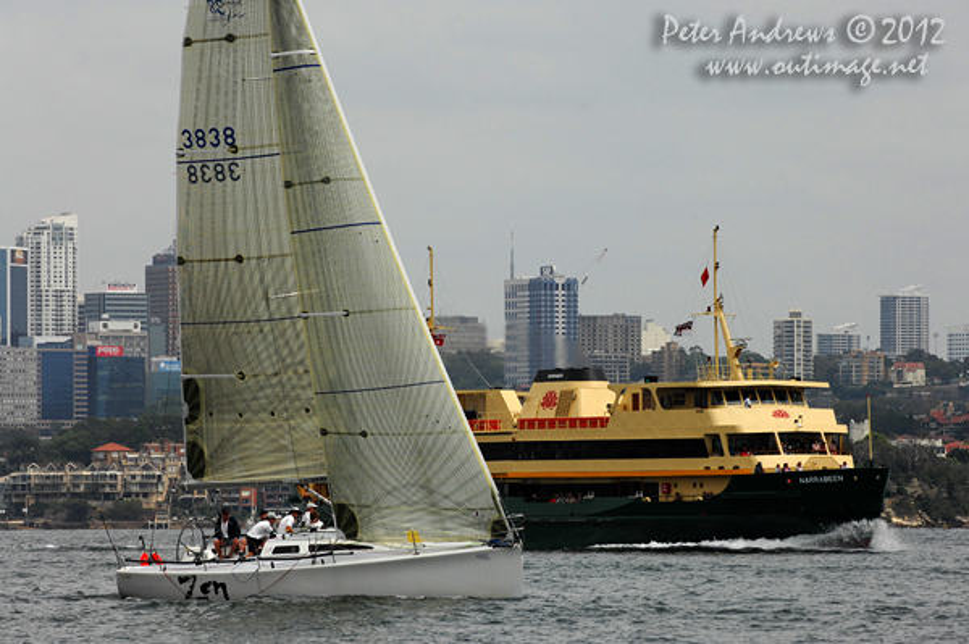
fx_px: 8068
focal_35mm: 300
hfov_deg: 6.9
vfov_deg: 4.6
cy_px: 322
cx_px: 484
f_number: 8
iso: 400
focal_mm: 200
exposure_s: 1/1000
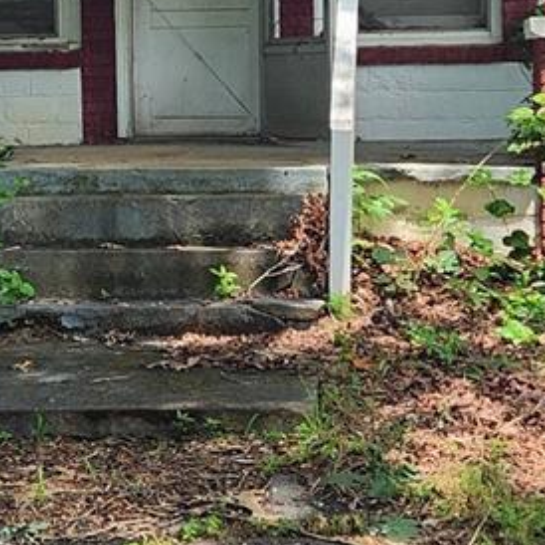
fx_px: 2031
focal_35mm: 114
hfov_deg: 15.3
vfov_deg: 15.2
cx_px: 173
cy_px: 82
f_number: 1.8
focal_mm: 5.4
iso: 20
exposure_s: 1/539
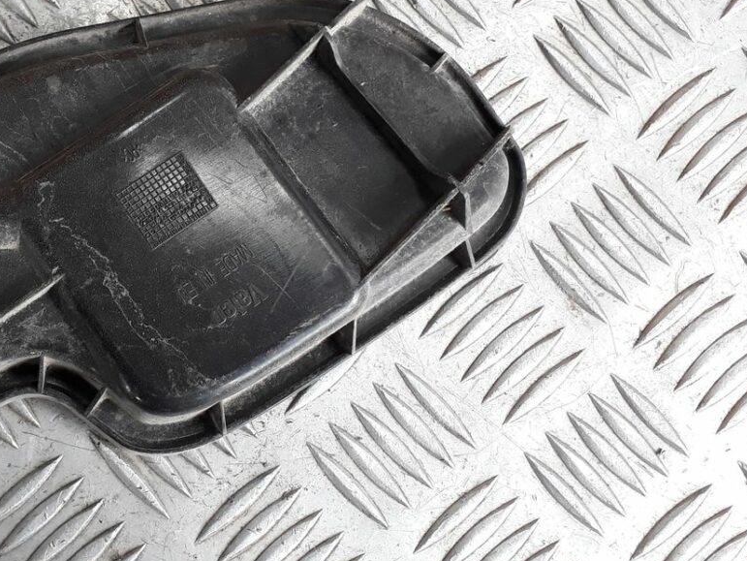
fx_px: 1058
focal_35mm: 49
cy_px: 238
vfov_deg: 29.7
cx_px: 76
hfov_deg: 36.5
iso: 64
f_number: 1.9
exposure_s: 1/33
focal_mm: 3.6
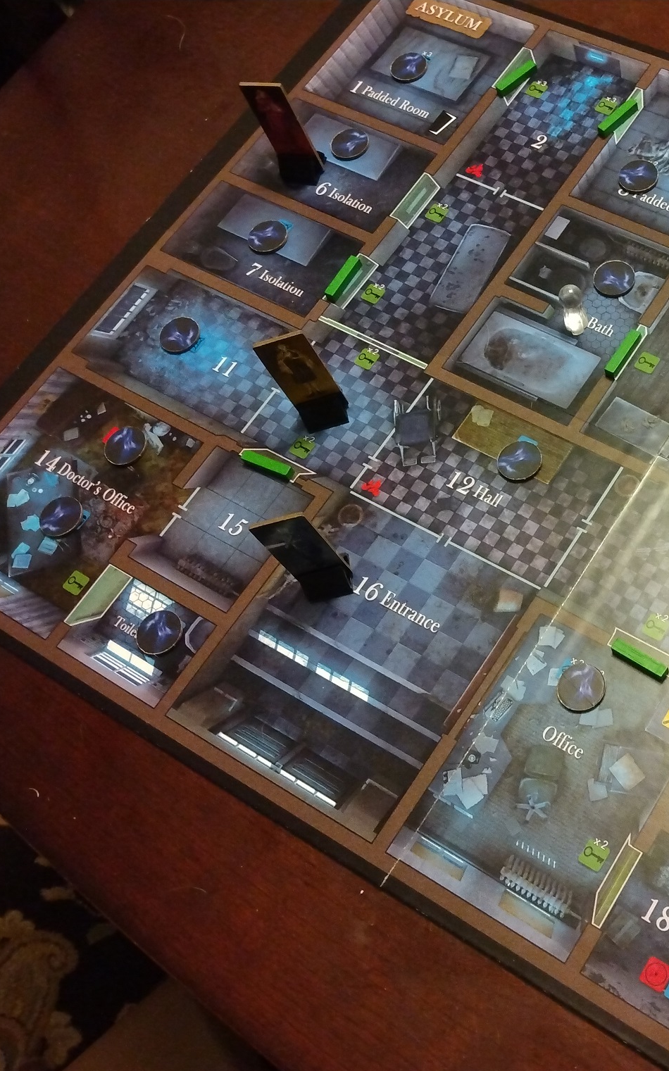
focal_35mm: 29
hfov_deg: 38.6
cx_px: 658
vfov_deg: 64.6
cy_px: 548
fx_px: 846
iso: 897
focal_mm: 3.54
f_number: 2
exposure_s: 1/30
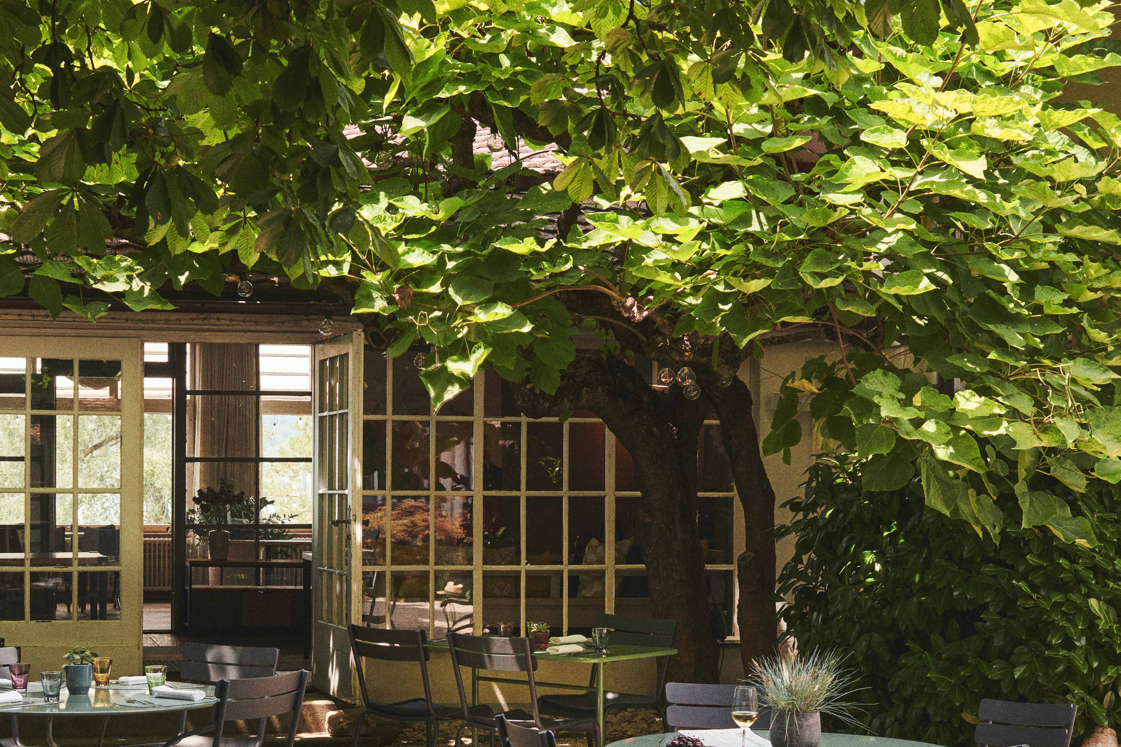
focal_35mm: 69
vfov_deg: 19.6
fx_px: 2148
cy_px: 524
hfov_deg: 29.2
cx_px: 499
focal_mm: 35
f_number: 8
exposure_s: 1/80
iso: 200
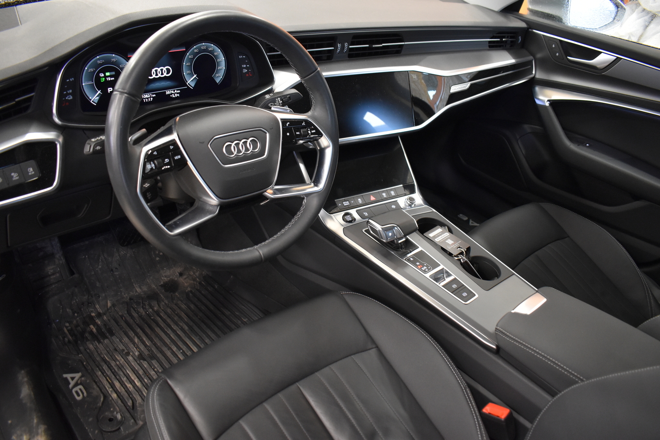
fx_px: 495
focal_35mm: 27
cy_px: 220
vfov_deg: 47.9
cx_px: 330
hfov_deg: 67.4
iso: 2000
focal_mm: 18
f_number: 3.5
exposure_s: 1/30
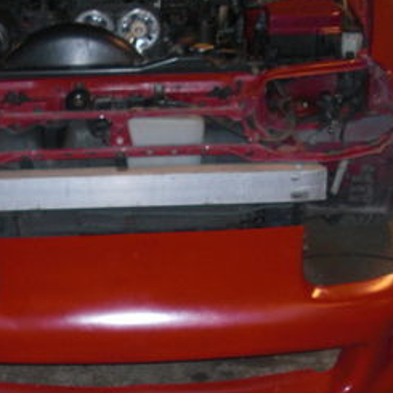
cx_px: 124
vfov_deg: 20.8
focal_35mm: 83
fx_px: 1066
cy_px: 249
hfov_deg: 20.8
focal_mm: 6.3
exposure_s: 1/60
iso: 200
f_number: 2.8
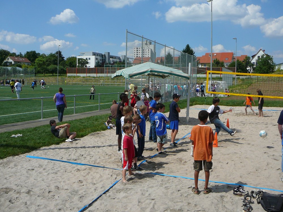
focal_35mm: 35
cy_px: 106
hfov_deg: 52.6
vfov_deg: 40.7
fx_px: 286
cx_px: 142
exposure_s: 1/800
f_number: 5
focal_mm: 5.2
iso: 80
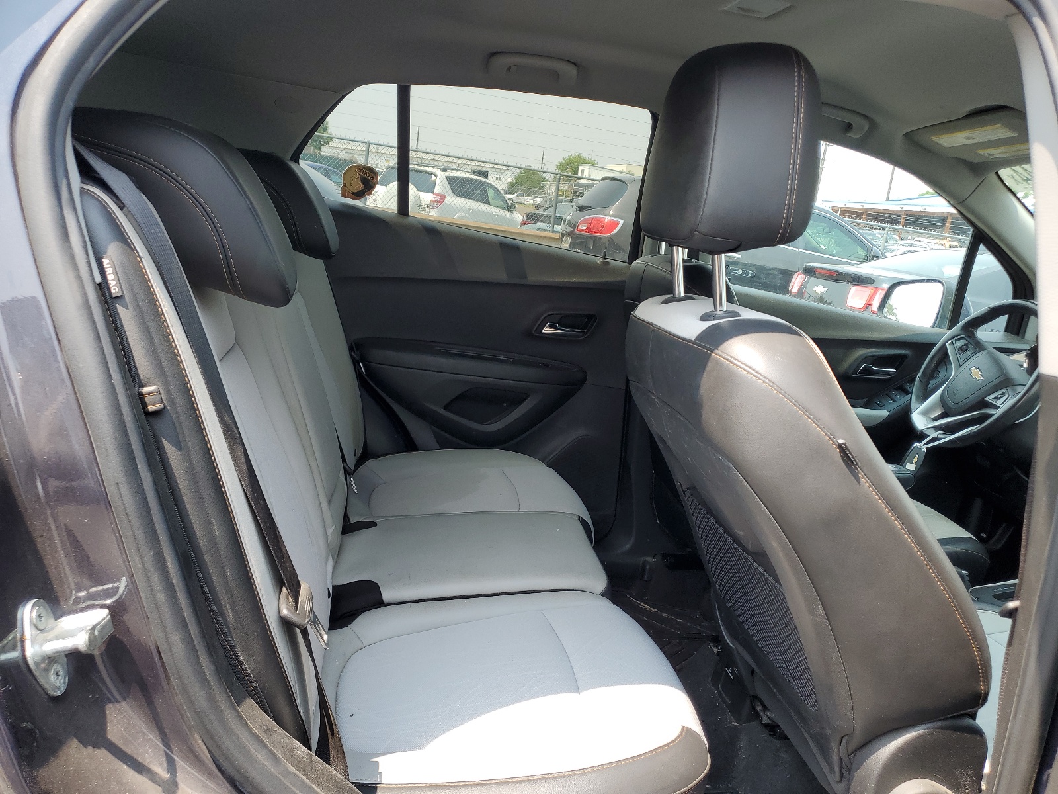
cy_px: 397
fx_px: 795
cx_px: 529
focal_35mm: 26
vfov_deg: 53.1
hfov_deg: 67.3
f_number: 1.5
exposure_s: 1/455
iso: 50
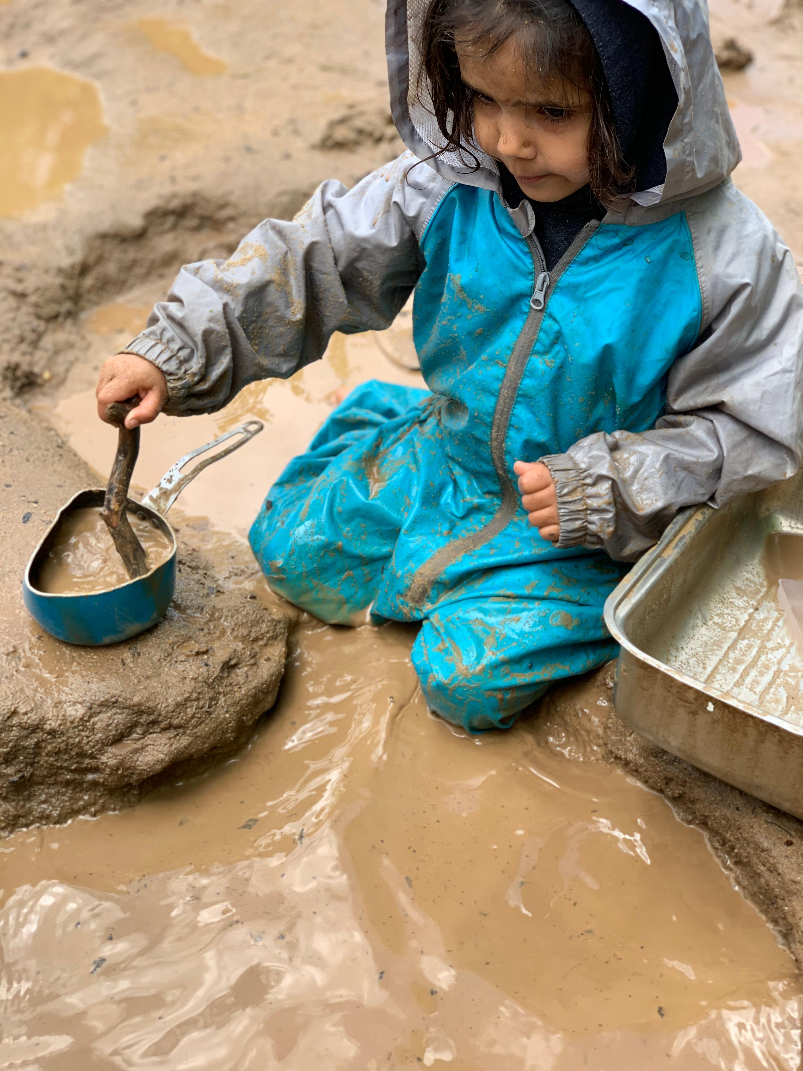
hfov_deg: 28.0
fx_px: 1608
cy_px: 536
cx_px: 402
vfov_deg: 36.8
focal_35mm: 52
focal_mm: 6
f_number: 2.4
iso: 20
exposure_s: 1/122
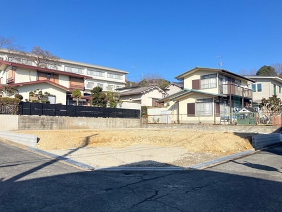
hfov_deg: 63.4
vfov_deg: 49.7
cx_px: 141
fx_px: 228
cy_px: 106
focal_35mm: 28
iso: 32
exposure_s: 1/1517
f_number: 1.8
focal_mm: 3.99
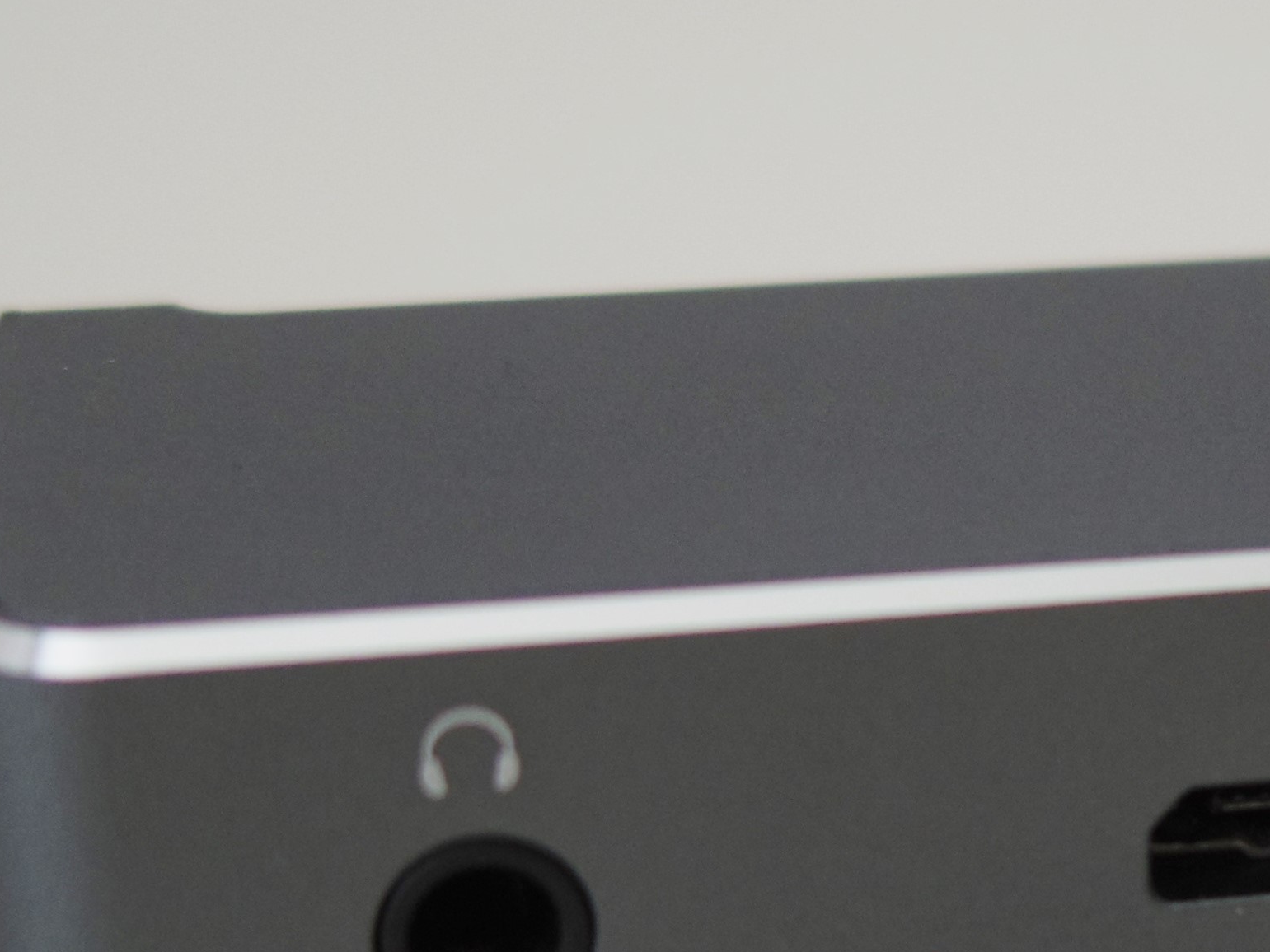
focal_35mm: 122
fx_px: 4476
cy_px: 794
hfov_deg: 15.9
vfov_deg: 12.1
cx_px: 1183
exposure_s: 1/100
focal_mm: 8.5
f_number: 1.9
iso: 125
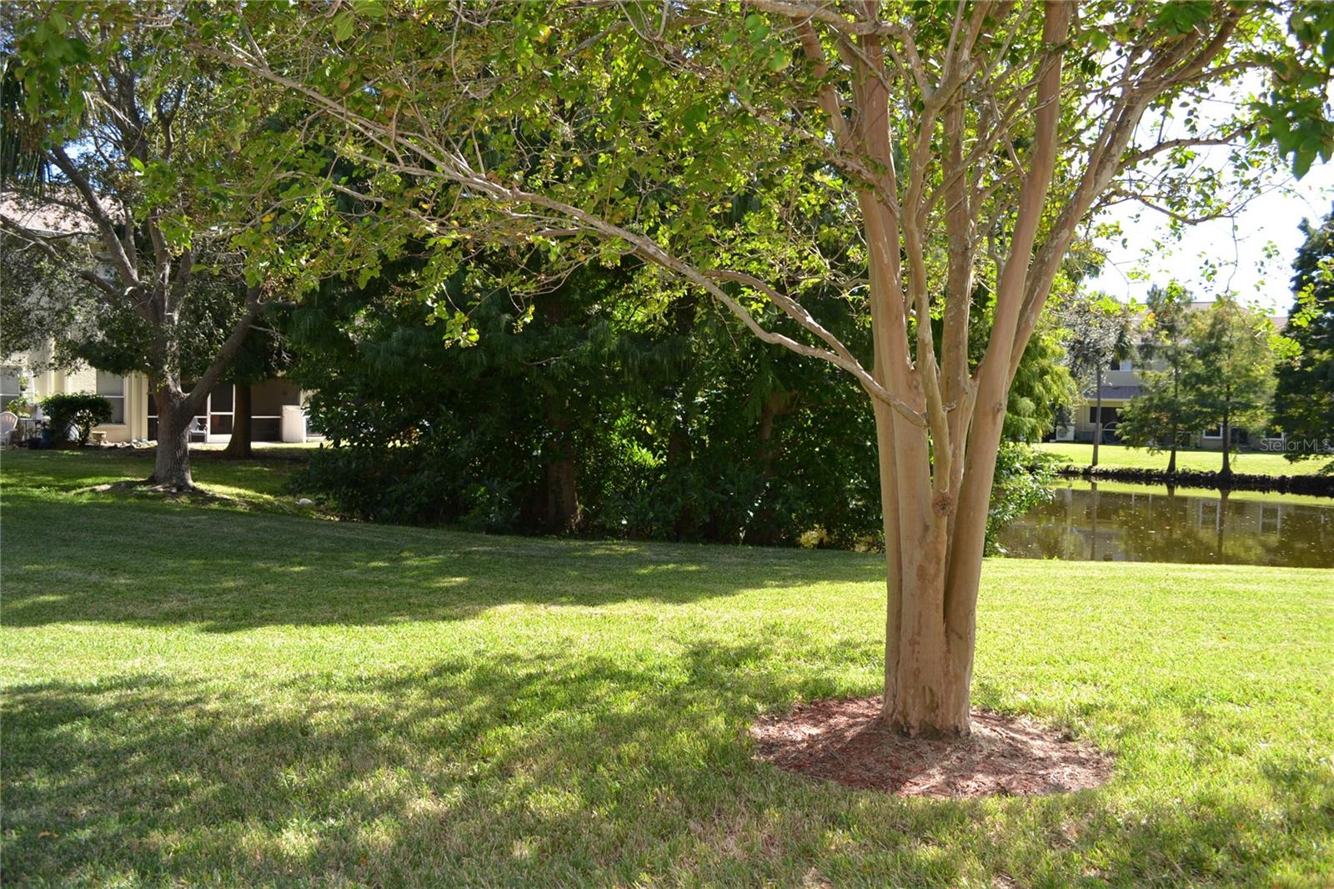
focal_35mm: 27
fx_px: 1000
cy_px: 444
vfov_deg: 47.9
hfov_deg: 67.4
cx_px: 667
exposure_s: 1/200
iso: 100
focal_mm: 18
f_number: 4.5
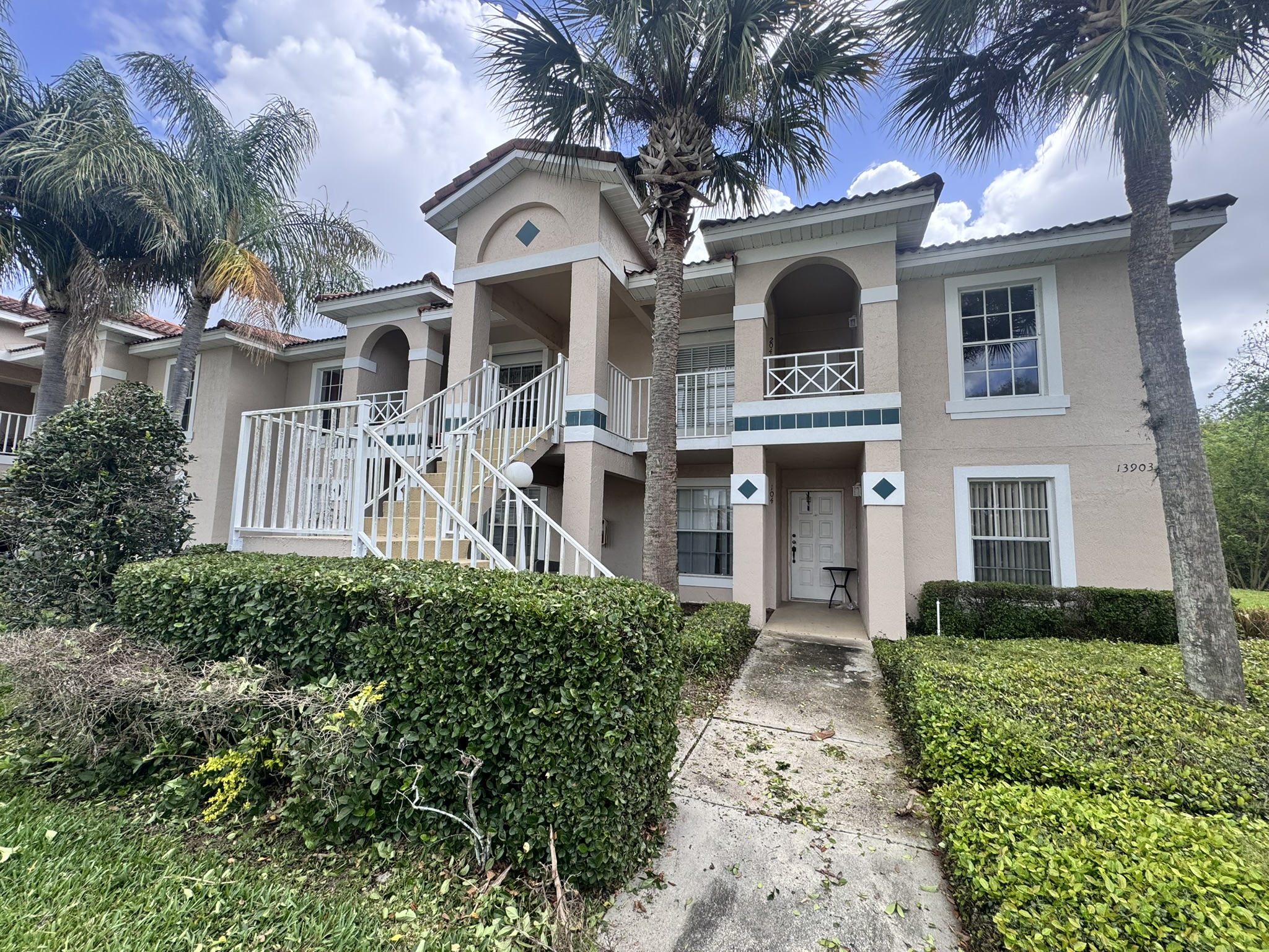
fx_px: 513
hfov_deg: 102.1
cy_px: 476
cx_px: 634
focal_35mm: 14
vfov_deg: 85.7
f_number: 2.2
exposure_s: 1/610
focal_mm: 2.22
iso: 40
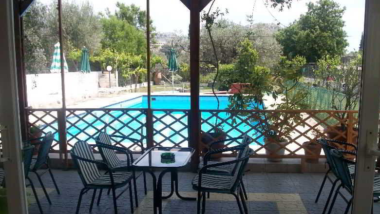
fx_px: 383
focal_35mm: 38
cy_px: 127
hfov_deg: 52.8
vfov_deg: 31.1
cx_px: 194
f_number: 2.8
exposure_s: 1/549
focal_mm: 5.7
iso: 64
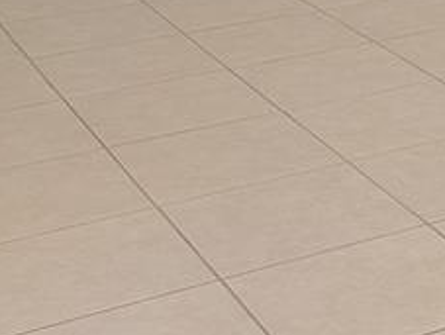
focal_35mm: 108
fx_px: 1391
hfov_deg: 16.1
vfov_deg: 13.1
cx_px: 729
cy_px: -151
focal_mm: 6.9
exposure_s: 1/40
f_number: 1.68
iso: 44
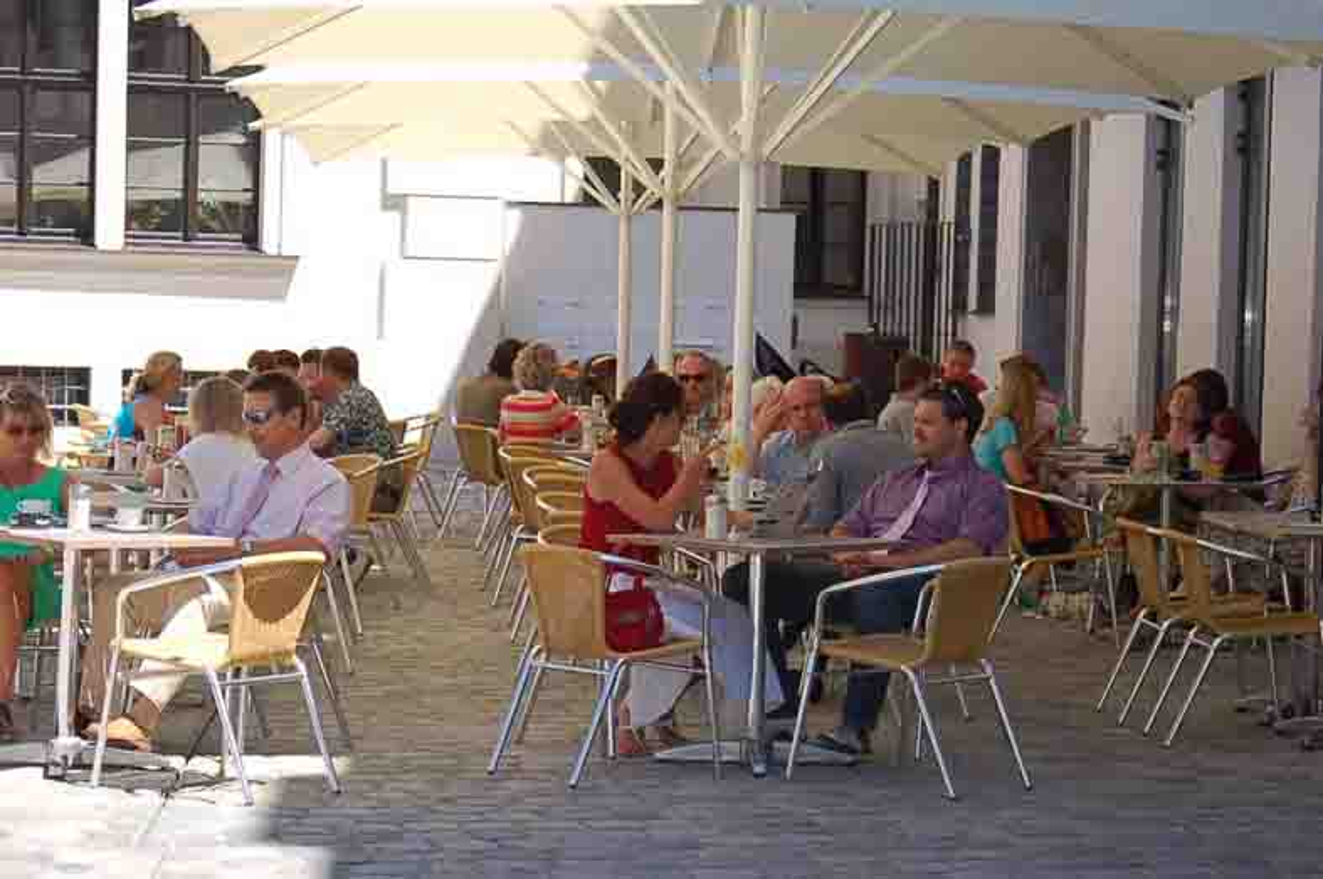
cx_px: 662
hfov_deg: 20.6
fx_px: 3634
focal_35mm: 99
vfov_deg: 13.8
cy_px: 440
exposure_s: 1/500
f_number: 5.6
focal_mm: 66
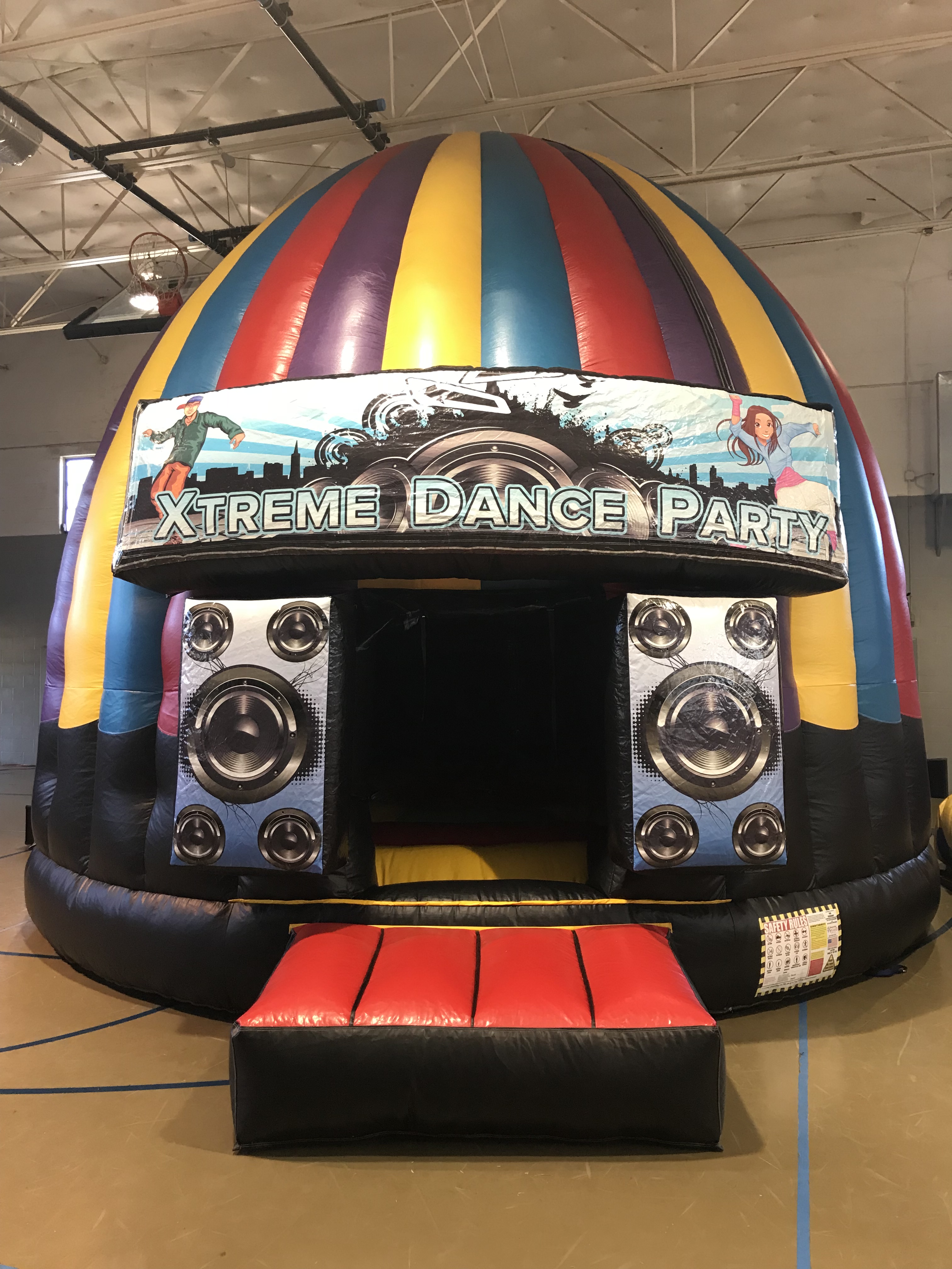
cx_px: 476
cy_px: 634
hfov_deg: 49.7
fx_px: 1027
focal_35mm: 28
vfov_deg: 63.4
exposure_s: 1/17
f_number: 1.8
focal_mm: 3.99
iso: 40
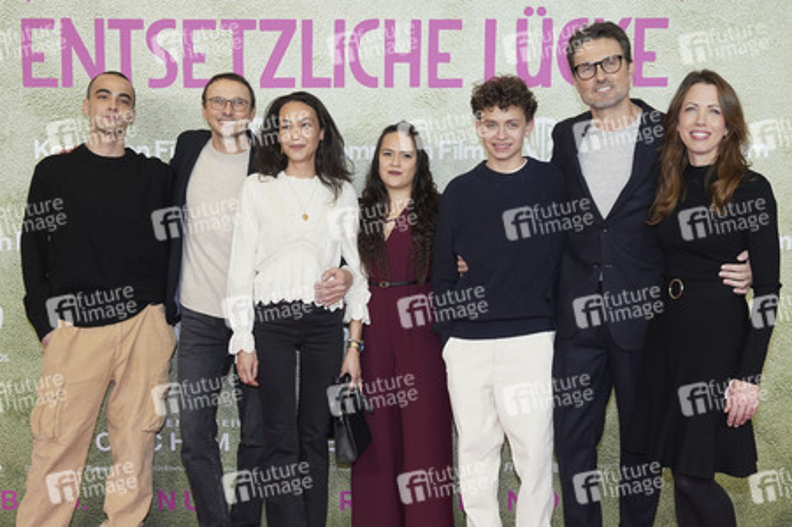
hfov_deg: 53.2
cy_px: 264
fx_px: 791
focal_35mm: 36
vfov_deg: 36.8
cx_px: 396
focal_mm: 36
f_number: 5.6
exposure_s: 1/250
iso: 1000
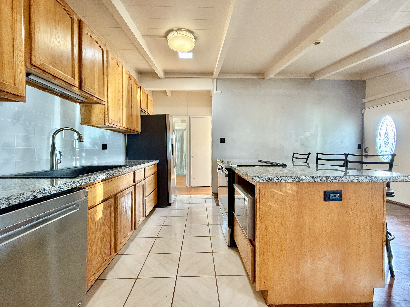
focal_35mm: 14
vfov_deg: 85.7
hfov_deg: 102.1
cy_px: 154
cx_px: 205
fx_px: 166
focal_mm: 2.22
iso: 320
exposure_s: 1/60
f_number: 2.2
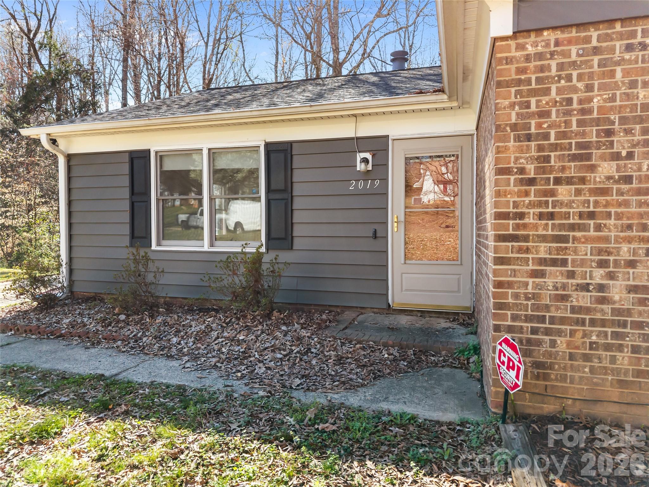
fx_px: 450
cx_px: 324
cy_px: 244
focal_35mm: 24
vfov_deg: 56.8
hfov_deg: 71.6
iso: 390
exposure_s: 1/1600
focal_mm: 8.67
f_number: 1.8
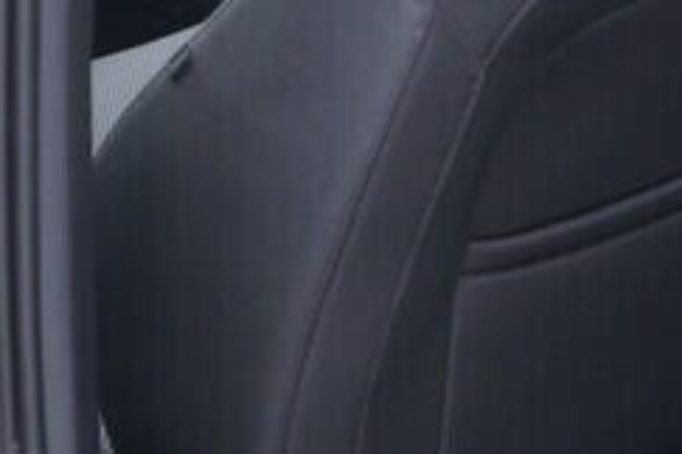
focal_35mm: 152
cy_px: 60
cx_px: 839
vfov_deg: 9.0
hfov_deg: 13.1
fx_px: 2879
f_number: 2.8
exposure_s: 1/40
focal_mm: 24
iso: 320
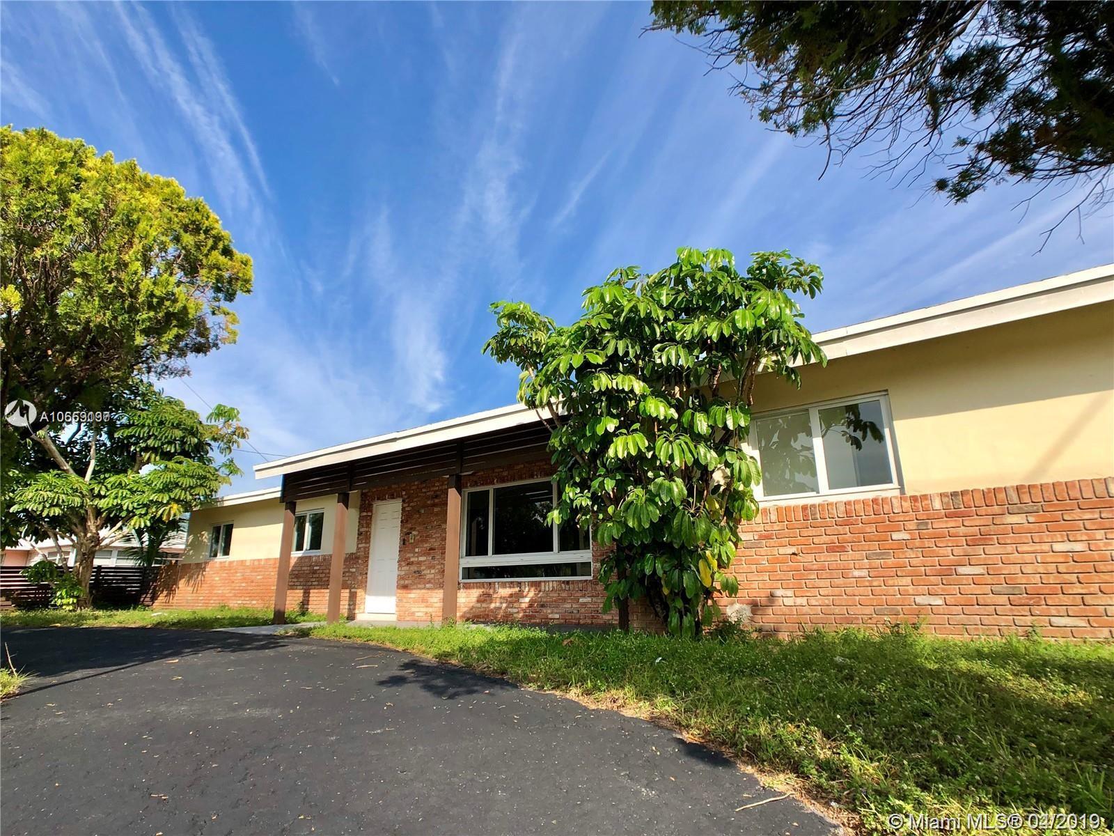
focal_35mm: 28
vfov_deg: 49.7
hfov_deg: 63.4
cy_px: 418
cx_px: 557
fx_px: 901
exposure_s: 1/1517
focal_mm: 4
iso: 20
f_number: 1.8
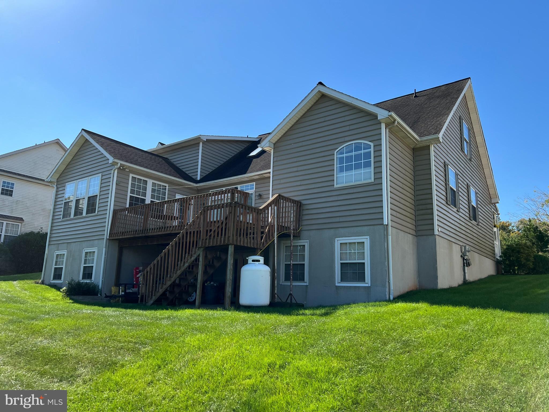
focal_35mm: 26
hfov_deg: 67.3
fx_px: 412
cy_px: 206
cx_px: 274
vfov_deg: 53.1
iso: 50
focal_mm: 5.7
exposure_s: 1/3165
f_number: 1.5
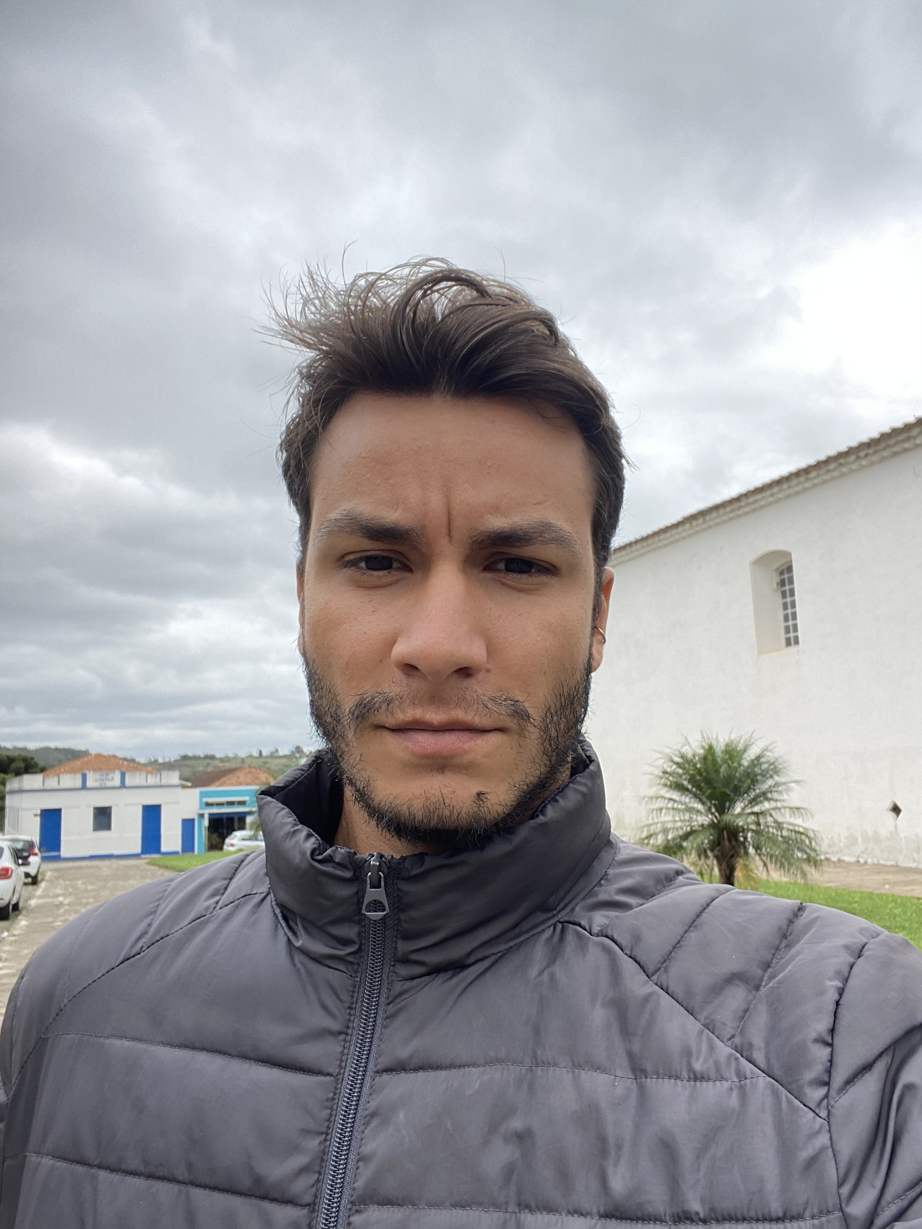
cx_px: 461
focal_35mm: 30
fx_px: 1065
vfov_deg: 60.0
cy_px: 614
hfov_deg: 46.8
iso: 25
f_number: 2.2
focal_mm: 2.71
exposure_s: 1/258
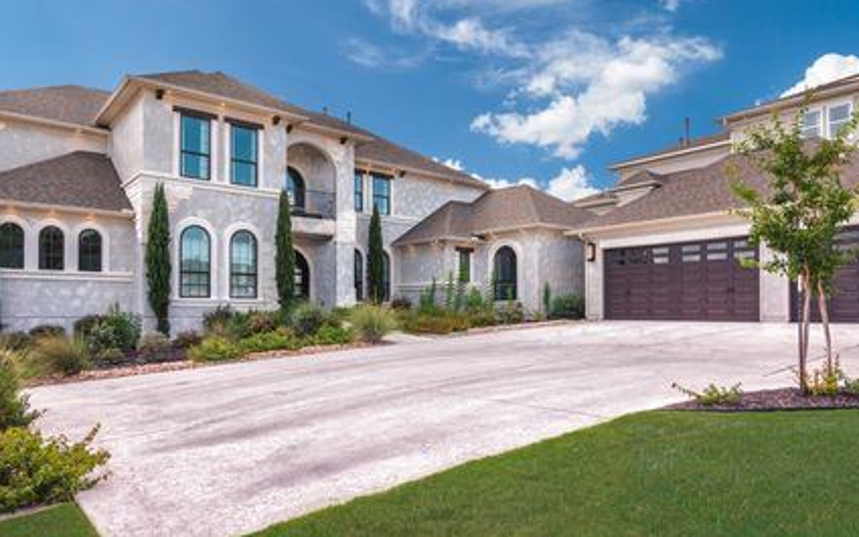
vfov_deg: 49.2
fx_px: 585
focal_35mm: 25
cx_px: 407
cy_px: 303
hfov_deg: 72.5
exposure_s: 1/1250
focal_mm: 10
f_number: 8
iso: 200
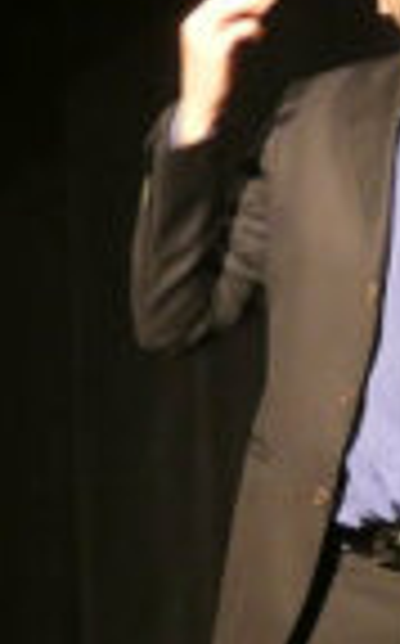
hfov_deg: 3.3
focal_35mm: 400
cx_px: 288
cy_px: 221
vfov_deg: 5.3
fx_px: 6998
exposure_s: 1/125
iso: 800
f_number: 5.1
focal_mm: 21.5
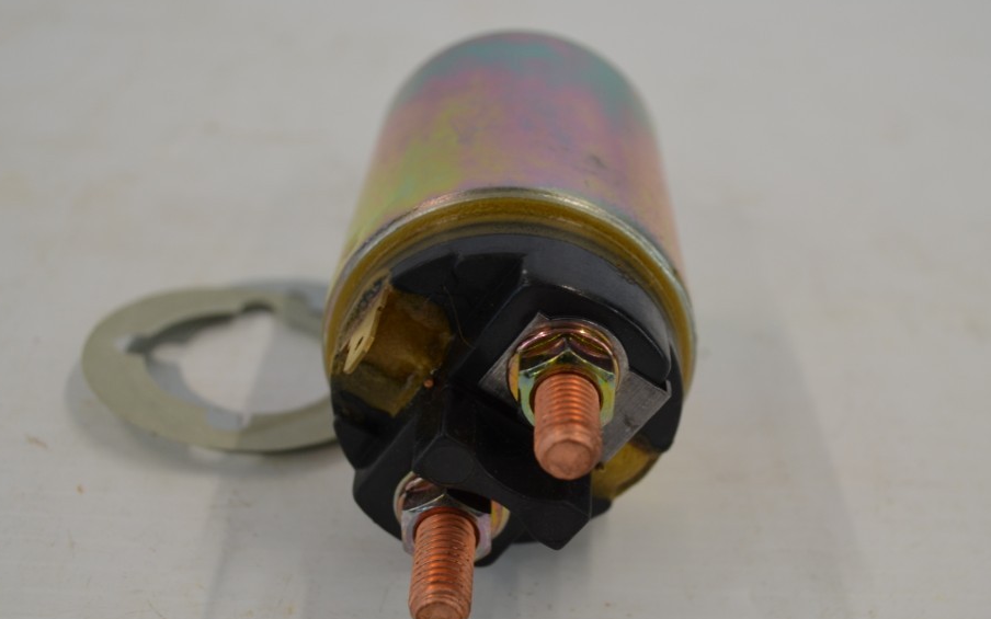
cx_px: 533
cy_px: 355
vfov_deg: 27.4
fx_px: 1269
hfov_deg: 42.6
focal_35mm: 47
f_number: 5.6
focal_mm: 24
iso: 400
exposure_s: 1/125
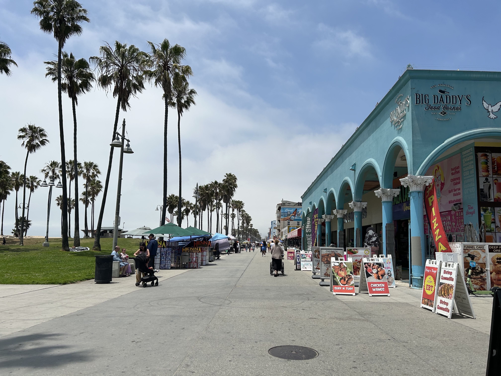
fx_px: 376
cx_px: 250
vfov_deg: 53.1
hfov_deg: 67.3
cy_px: 188
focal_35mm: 26
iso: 50
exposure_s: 1/8696
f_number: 1.5
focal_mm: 5.7
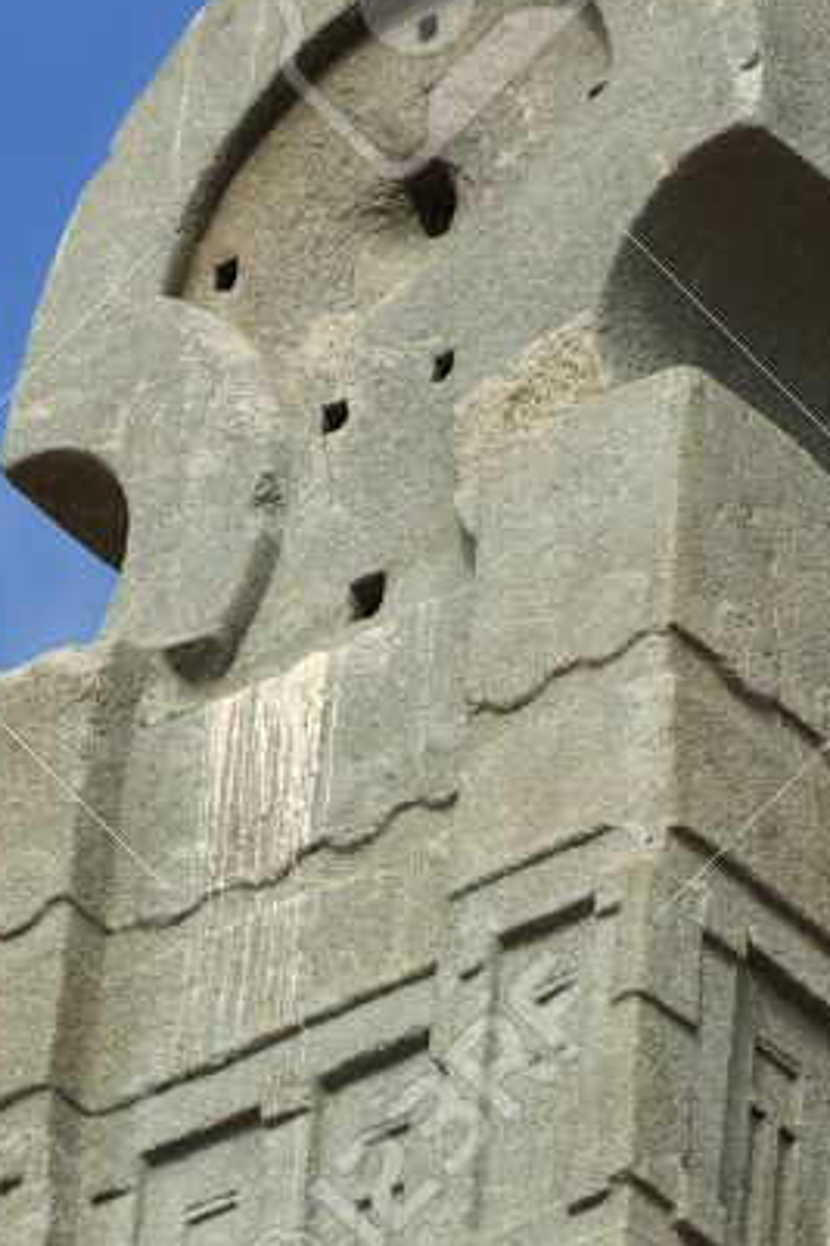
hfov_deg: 2.1
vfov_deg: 3.2
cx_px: 306
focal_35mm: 648
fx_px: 22428
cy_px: 1703
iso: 100
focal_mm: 200
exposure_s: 1/250
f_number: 8
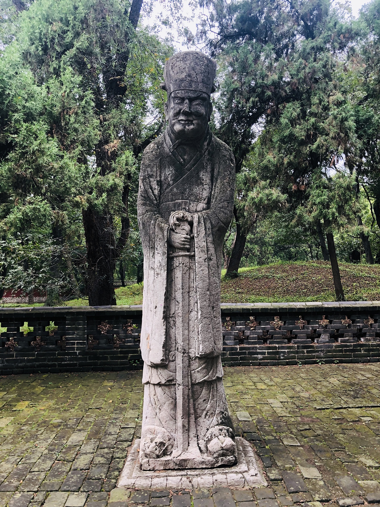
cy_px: 254
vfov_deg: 63.4
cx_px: 190
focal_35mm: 28
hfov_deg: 49.7
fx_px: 410
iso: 50
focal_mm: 4
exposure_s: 1/120
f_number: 1.8
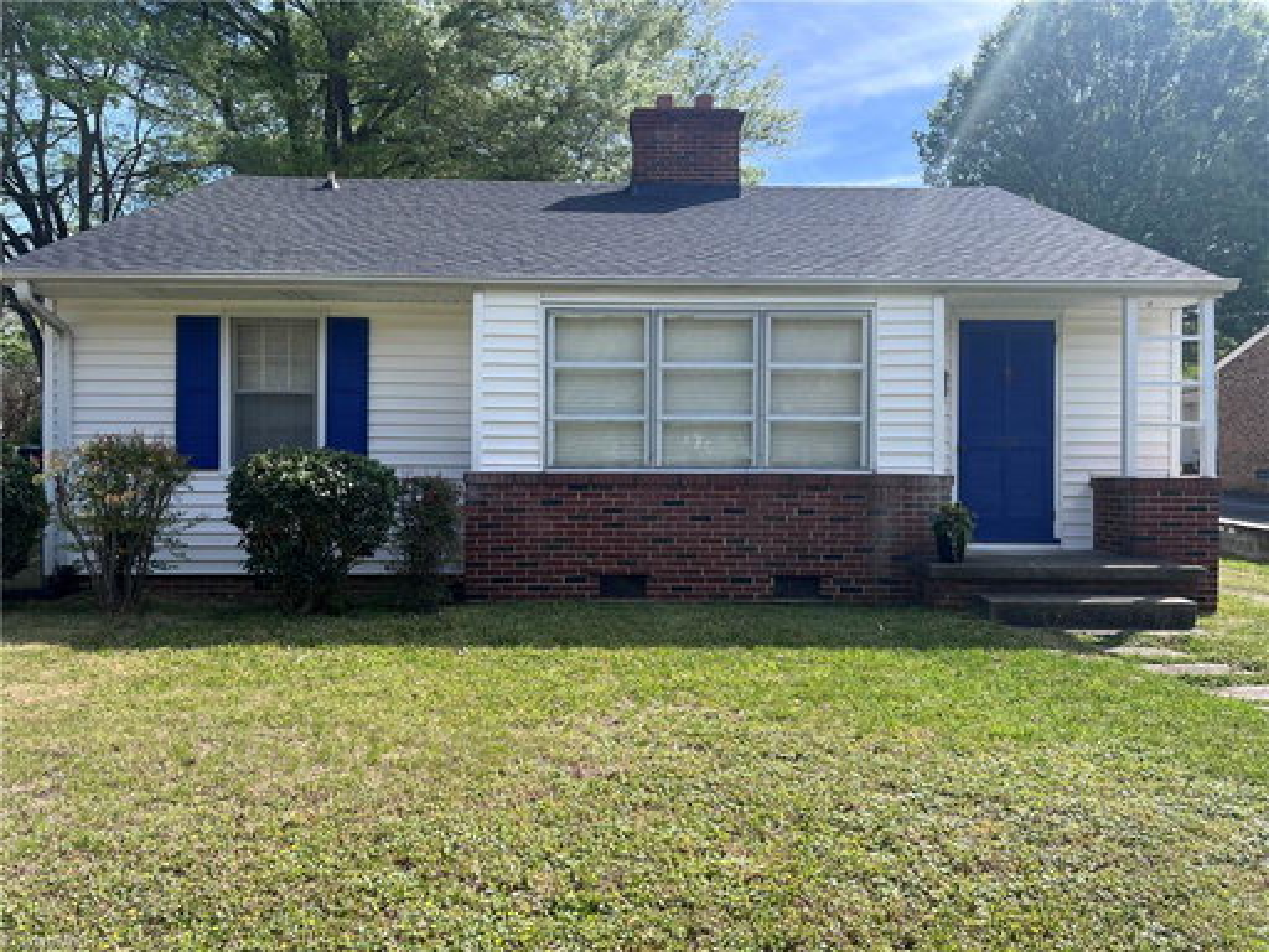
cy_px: 476
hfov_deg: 67.3
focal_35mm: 26
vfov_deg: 53.1
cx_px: 634
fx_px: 953
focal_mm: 5.7
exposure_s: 1/1669
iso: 50
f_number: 1.5
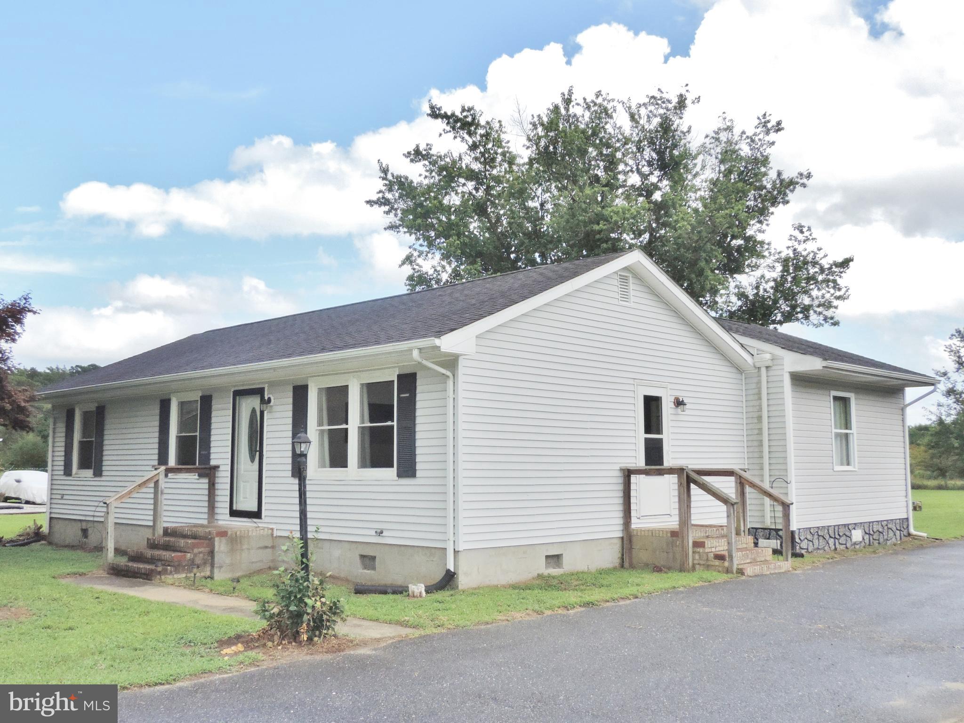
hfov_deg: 52.6
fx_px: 975
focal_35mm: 35
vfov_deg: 40.7
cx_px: 482
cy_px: 362
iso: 360
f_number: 3.3
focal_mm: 6.2
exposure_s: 1/2000
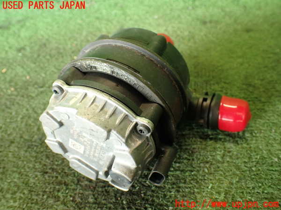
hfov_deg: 56.8
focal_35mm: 32
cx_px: 140
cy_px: 105
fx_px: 260
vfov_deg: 44.2
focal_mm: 5.79
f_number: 2.4
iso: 200
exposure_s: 1/40
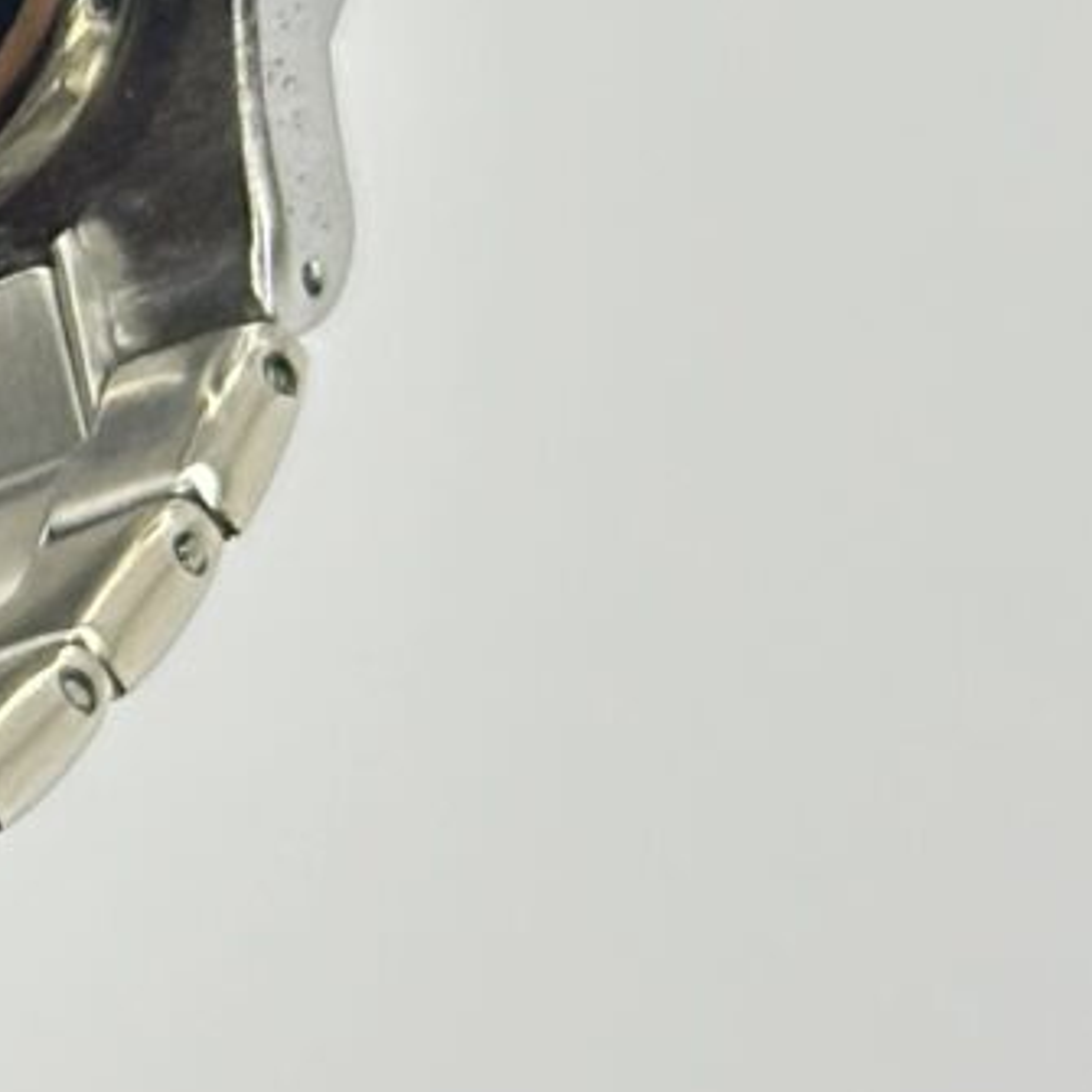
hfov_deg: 5.3
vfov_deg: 5.3
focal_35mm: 324
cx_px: -1291
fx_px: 11564
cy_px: -789
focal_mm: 6.86
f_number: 1.78
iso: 80
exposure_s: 1/229
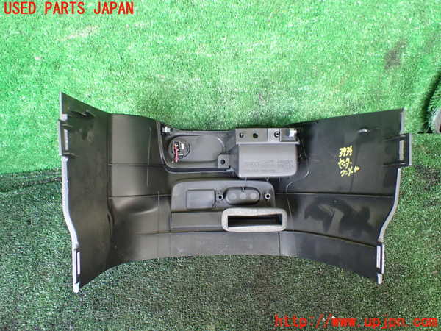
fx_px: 382
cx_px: 220
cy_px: 166
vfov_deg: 46.8
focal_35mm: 30
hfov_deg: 60.0
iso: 800
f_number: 2.3
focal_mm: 5.4
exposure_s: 1/80
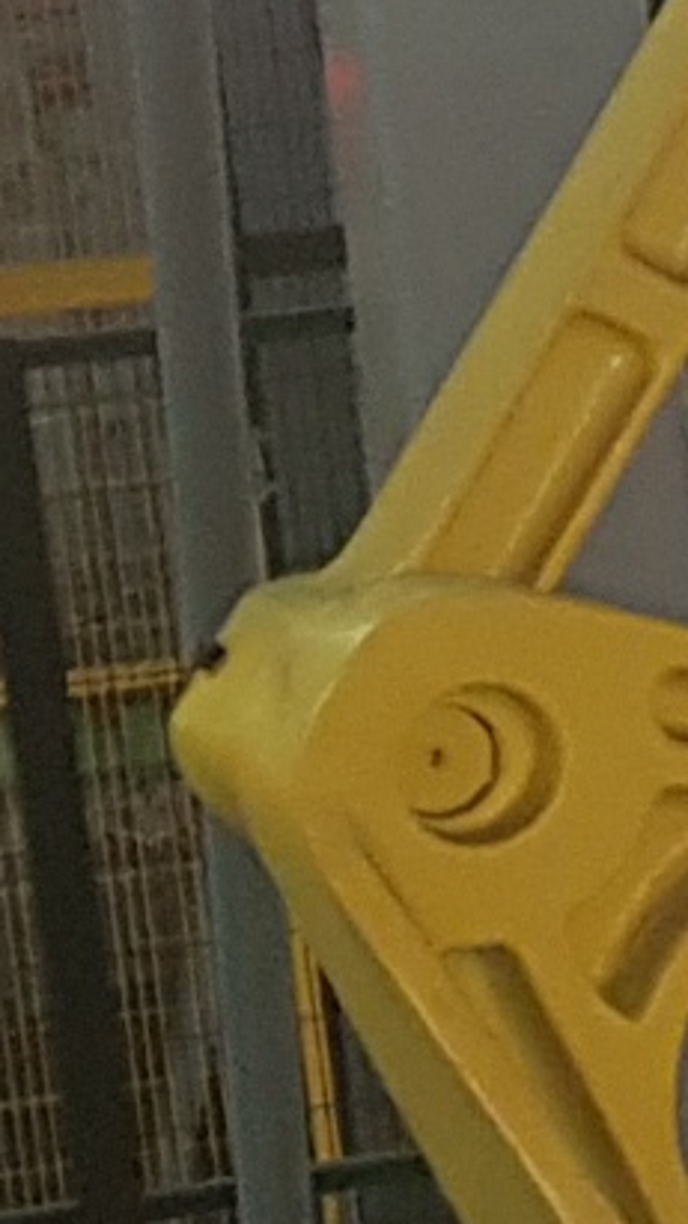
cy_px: 491
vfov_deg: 9.6
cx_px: 3452
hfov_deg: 4.6
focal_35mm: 225
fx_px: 7302
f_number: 1.7
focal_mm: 4.3
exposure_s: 1/25
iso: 160
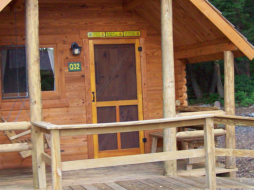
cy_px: 108
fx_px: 506
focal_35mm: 69
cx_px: 127
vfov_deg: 21.3
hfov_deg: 28.2
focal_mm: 6
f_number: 2.7
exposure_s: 1/68.5
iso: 140
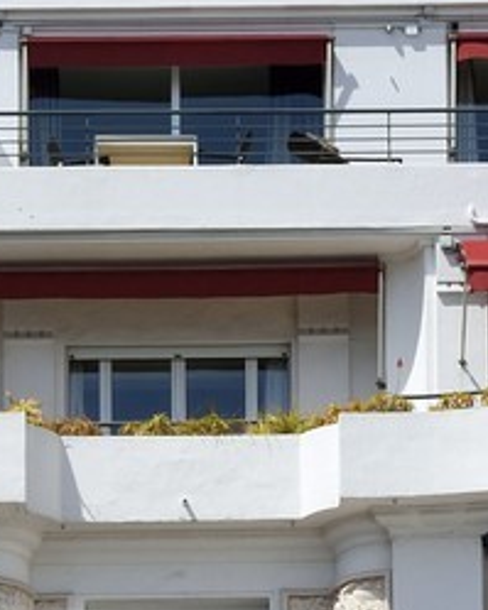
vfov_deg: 5.6
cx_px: 16
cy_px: 1369
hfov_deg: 4.6
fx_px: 6106
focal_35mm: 338
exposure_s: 1/250
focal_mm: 56
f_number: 14
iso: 200
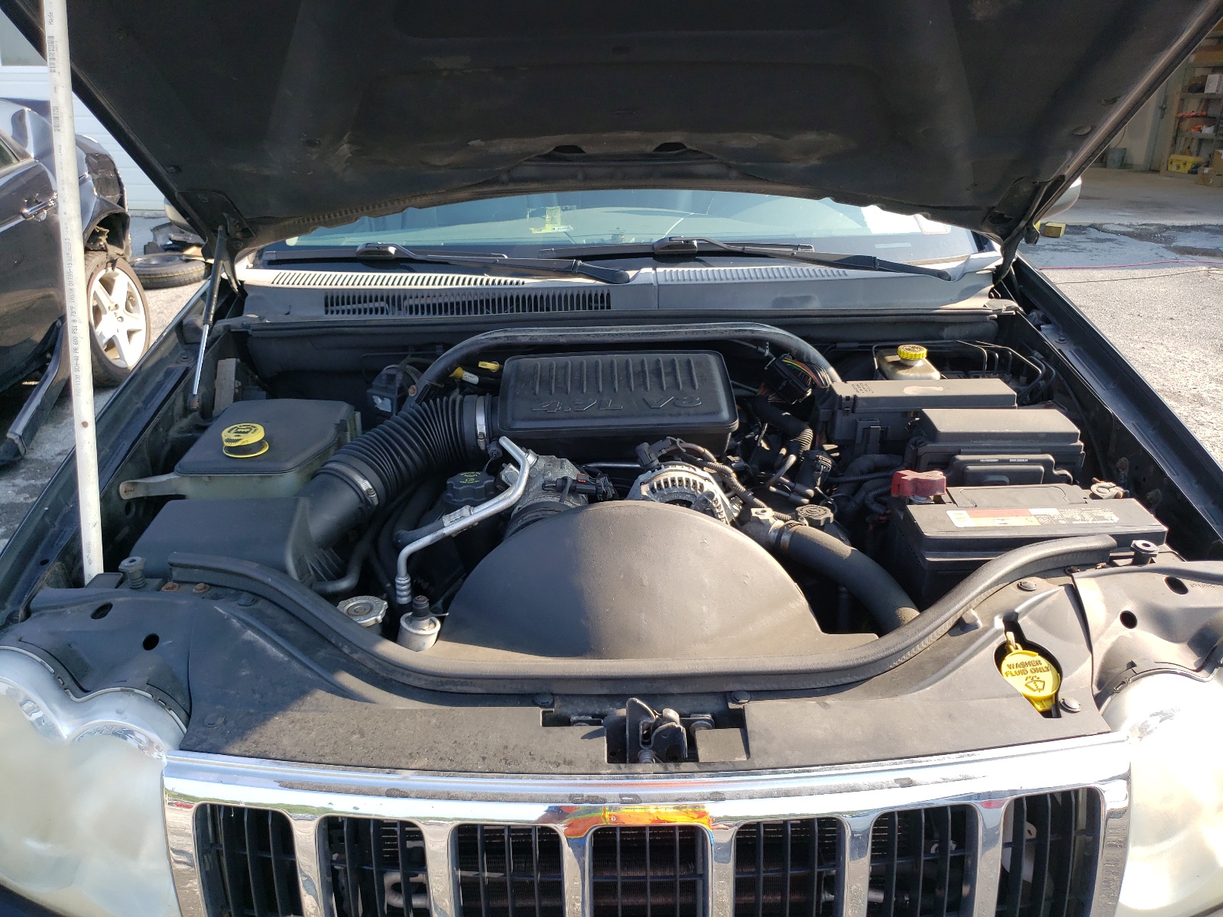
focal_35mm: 26
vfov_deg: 53.1
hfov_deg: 67.3
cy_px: 458
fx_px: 919
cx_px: 612
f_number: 1.5
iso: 50
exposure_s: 1/526
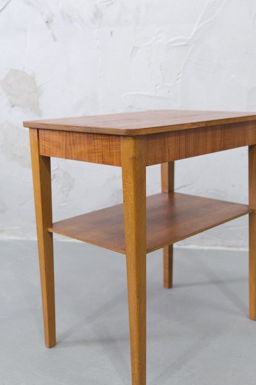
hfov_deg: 32.6
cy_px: 198
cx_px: 140
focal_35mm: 41
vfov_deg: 47.4
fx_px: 437
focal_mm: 19.6
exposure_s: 1/27
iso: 500
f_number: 2.8
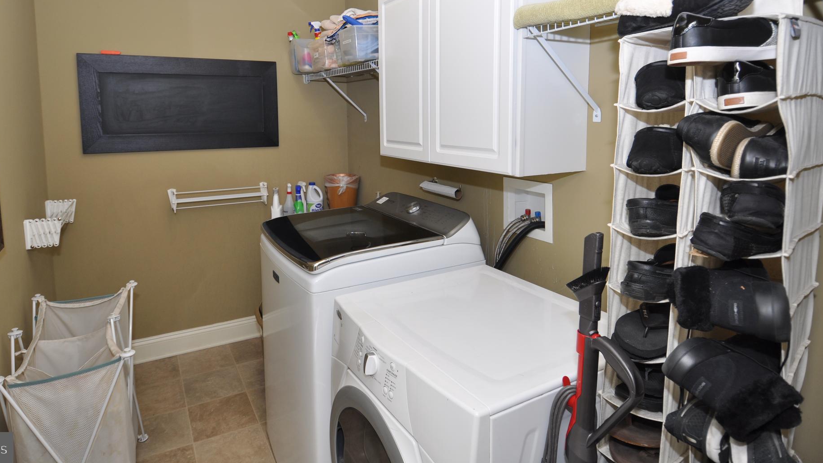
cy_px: 160
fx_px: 458
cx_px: 373
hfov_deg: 83.6
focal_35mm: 21
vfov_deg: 52.7
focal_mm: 12
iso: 250
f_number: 4
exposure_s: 1/60
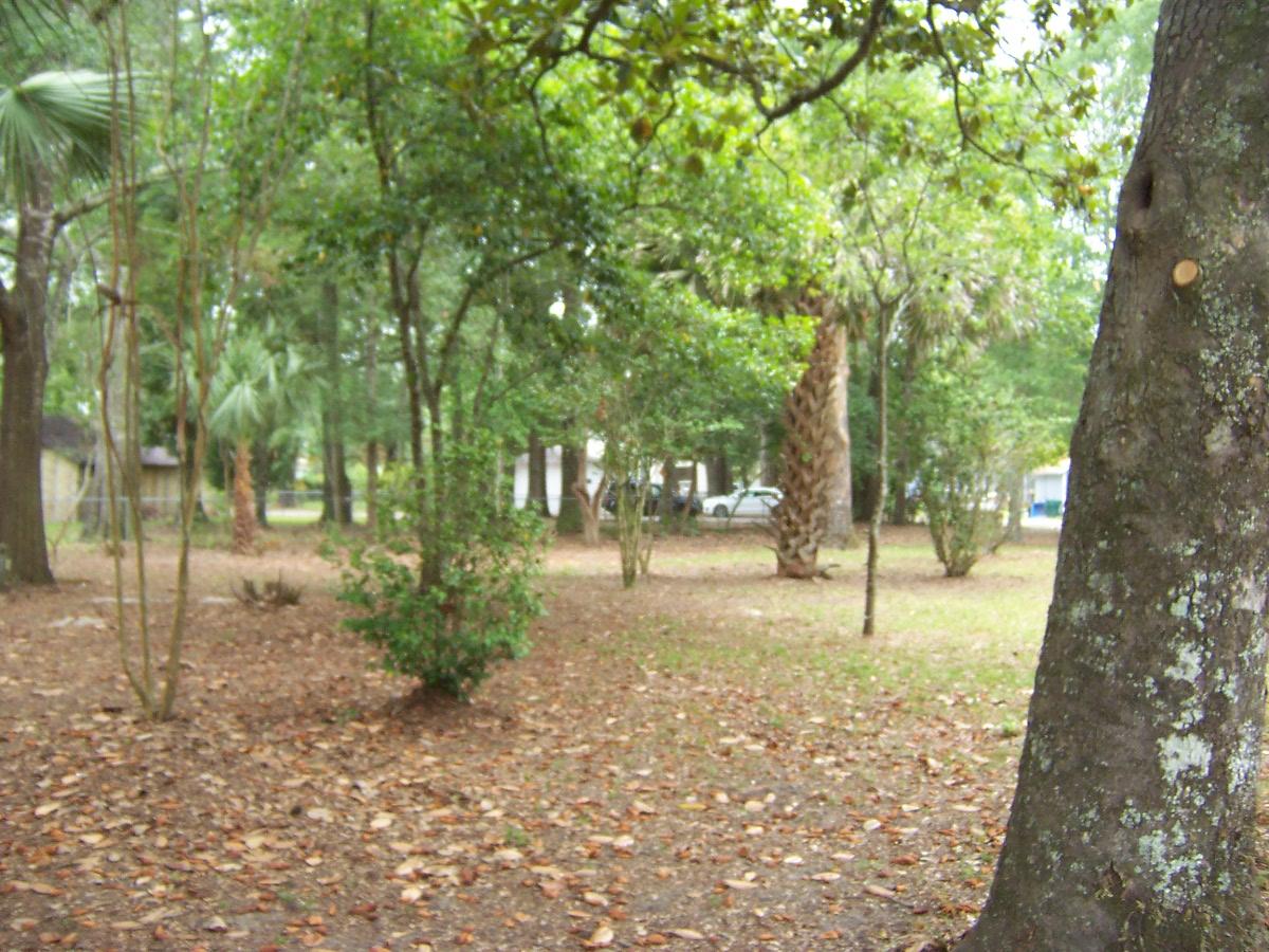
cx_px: 634
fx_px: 1210
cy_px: 476
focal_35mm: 33
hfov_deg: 55.4
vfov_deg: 42.9
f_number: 2.8
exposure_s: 1/90
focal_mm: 5.5
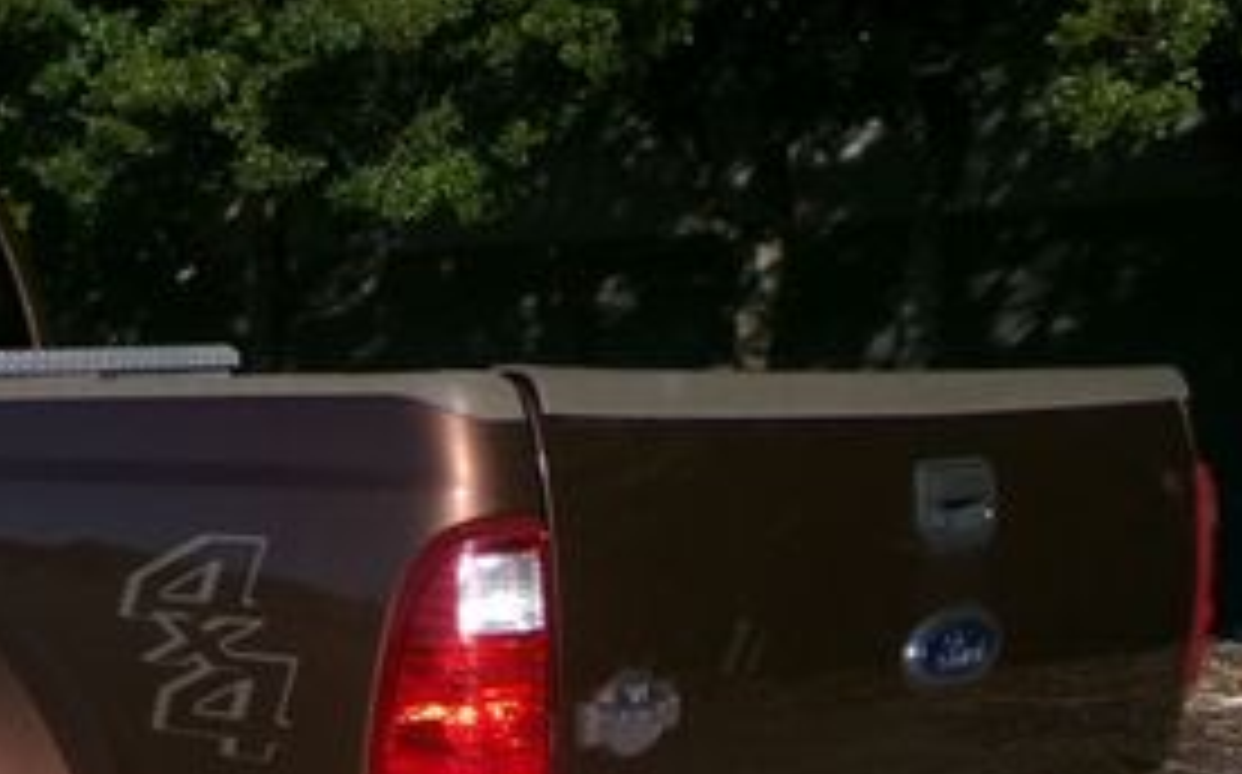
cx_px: 45
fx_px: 1995
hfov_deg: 32.3
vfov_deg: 21.2
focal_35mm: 59
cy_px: 774
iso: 100
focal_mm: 4.3
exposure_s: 1/150
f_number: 11.07
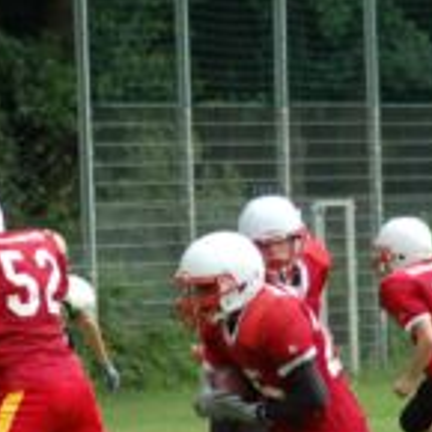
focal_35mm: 596
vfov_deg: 2.9
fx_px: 8415
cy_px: 363
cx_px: 341
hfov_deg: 2.9
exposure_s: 1/1000
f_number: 4.5
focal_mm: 150
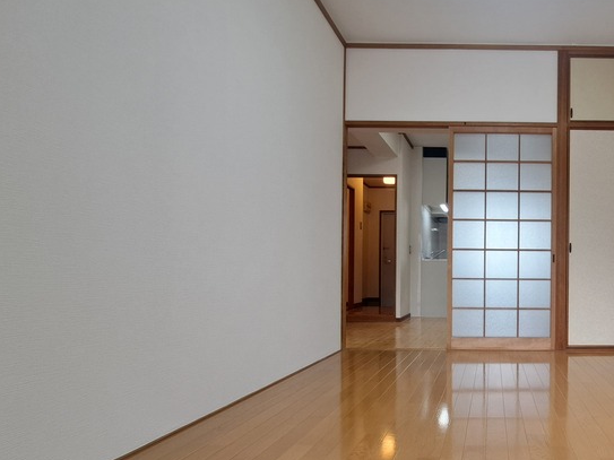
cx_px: 496
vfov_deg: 58.4
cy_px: 275
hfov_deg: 66.7
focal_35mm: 23
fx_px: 408
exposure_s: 1/50
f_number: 2.2
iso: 125
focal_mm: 1.74
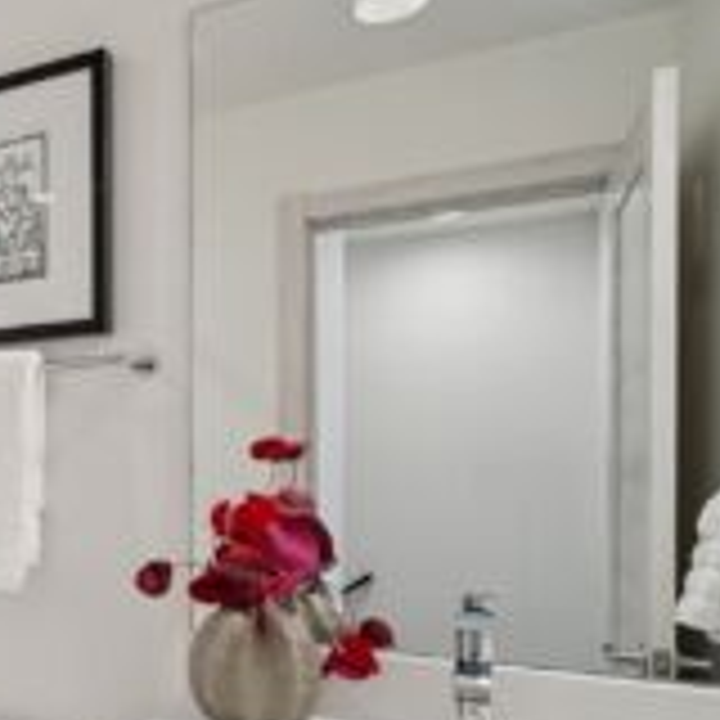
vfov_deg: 47.5
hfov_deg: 38.6
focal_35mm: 34
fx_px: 800
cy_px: 488
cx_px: -99
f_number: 8
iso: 1600
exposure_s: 1/40
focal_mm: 16
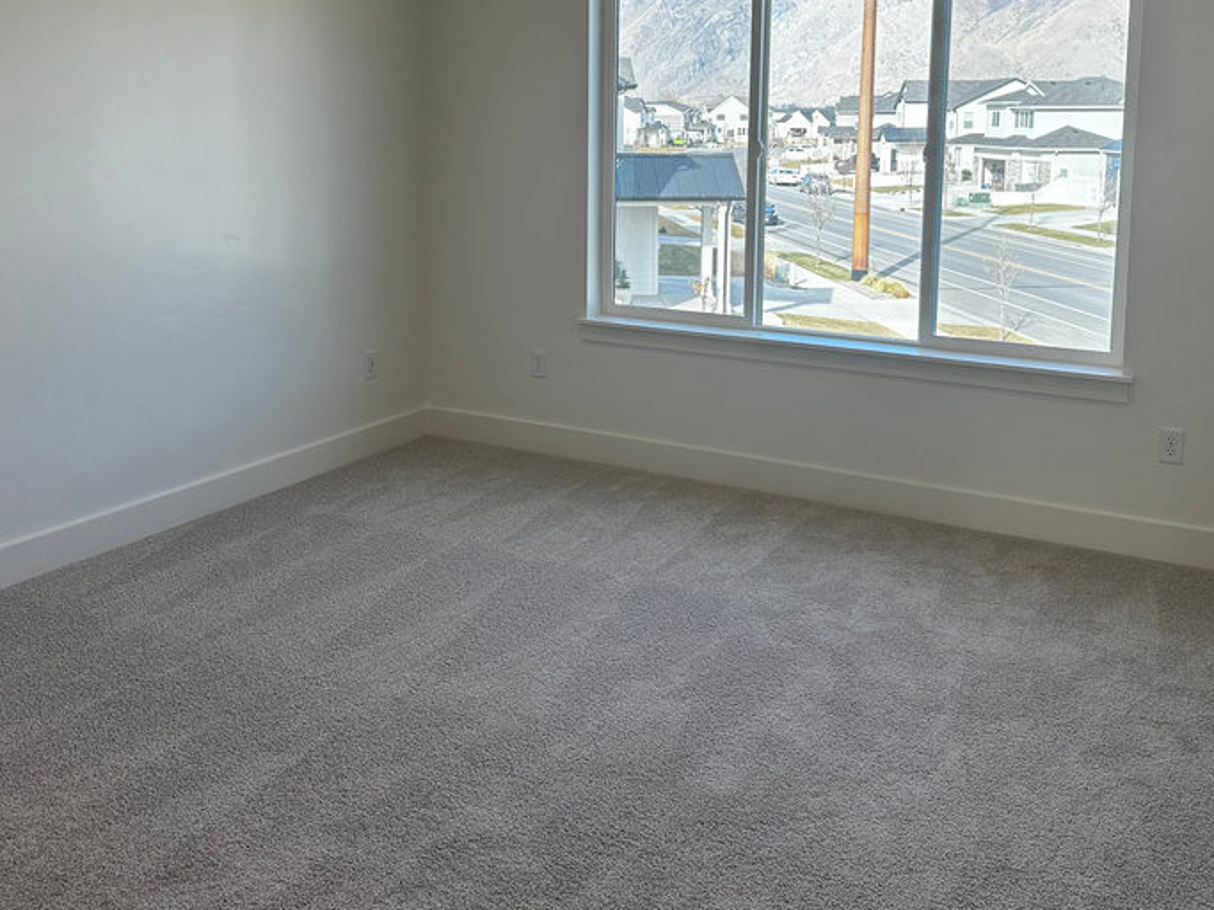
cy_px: 243
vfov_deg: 38.8
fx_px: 1262
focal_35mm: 36
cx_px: 597
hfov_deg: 51.4
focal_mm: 6.86
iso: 80
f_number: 1.78
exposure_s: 1/458
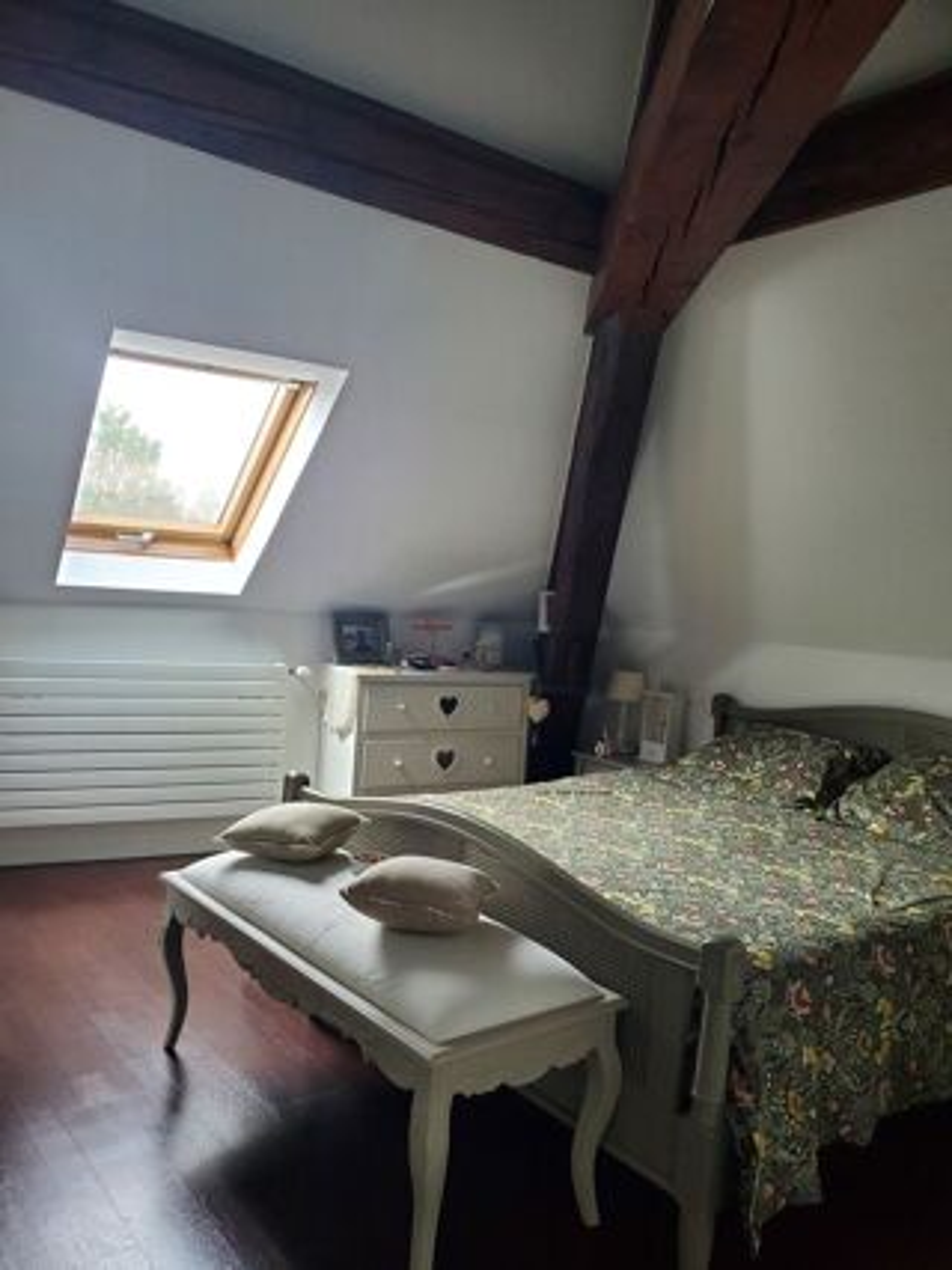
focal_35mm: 26
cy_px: 635
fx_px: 954
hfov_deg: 53.0
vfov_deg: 67.3
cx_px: 476
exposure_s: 1/59
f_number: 2.4
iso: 250
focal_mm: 4.3
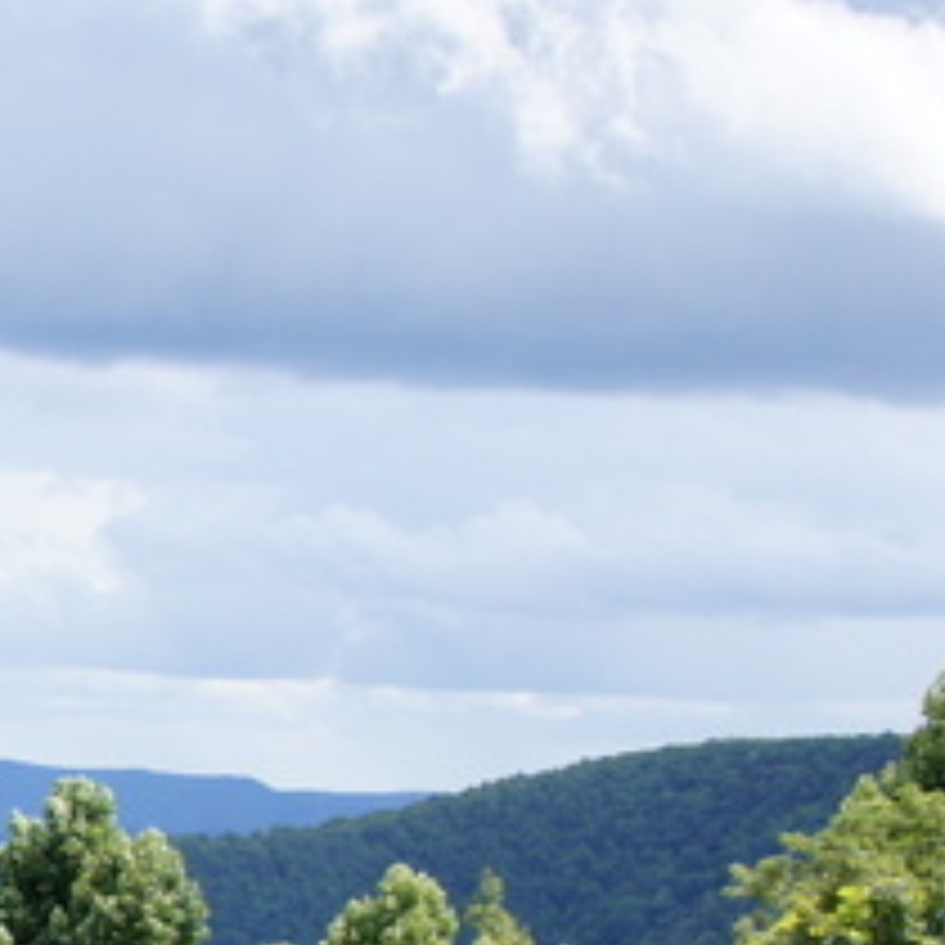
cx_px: -788
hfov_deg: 12.6
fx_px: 3892
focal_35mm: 126
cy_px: 947
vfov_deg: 13.6
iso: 200
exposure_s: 1/160
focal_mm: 26
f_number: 11
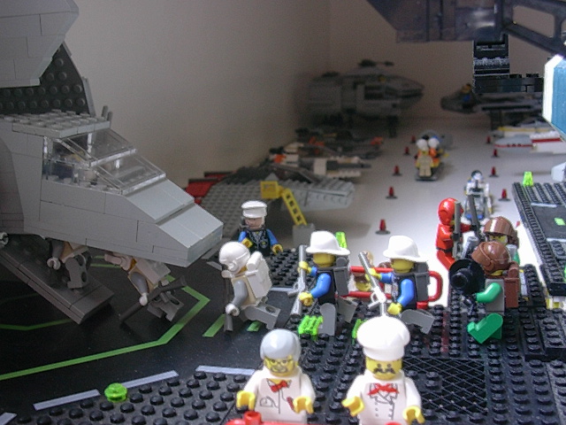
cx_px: 283
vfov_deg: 32.2
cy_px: 212
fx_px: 736
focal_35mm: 45
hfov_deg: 42.1
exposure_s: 1/20.7
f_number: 2.9
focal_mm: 6.7
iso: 70
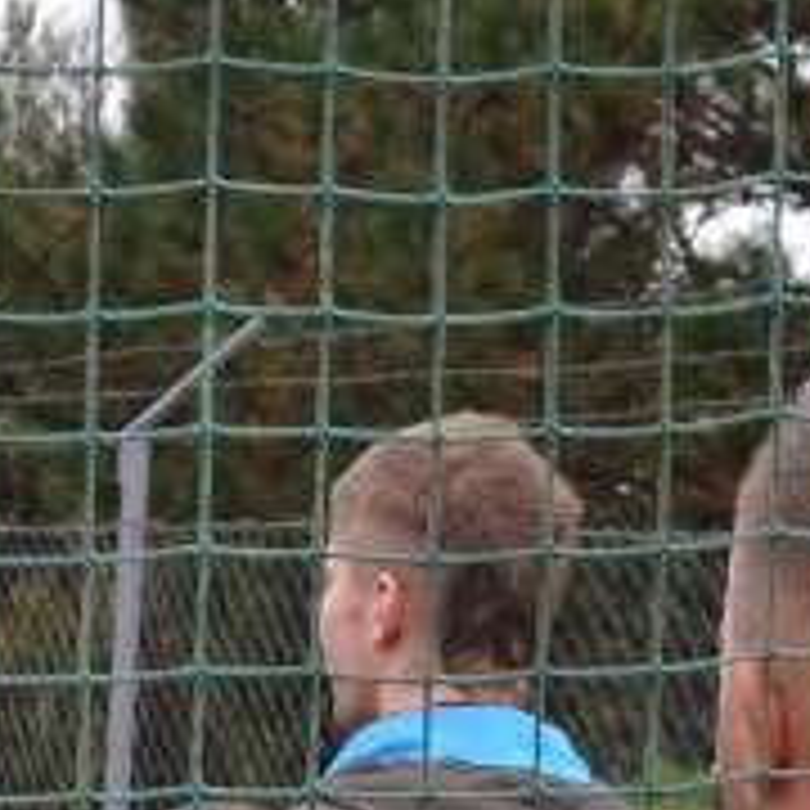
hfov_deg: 6.5
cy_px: 830
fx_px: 6724
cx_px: -1282
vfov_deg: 6.9
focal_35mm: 254
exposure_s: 1/125
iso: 200
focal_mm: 28
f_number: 5.6
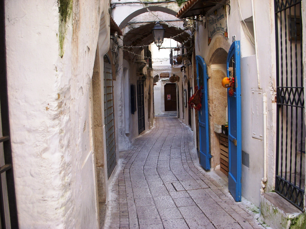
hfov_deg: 49.0
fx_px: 336
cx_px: 153
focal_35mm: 38
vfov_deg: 37.7
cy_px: 114
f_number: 3.3
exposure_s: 1/30
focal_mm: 6.3
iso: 125
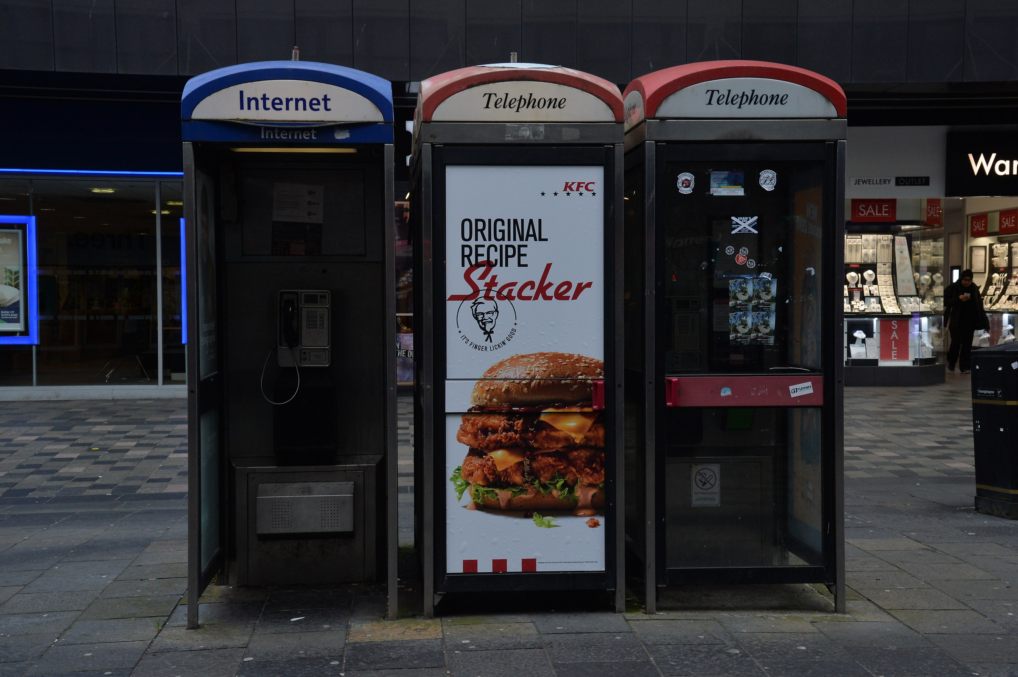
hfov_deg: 41.1
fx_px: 1356
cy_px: 338
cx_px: 509
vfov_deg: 28.0
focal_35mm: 48
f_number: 9
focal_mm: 48
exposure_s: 1/320
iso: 1600
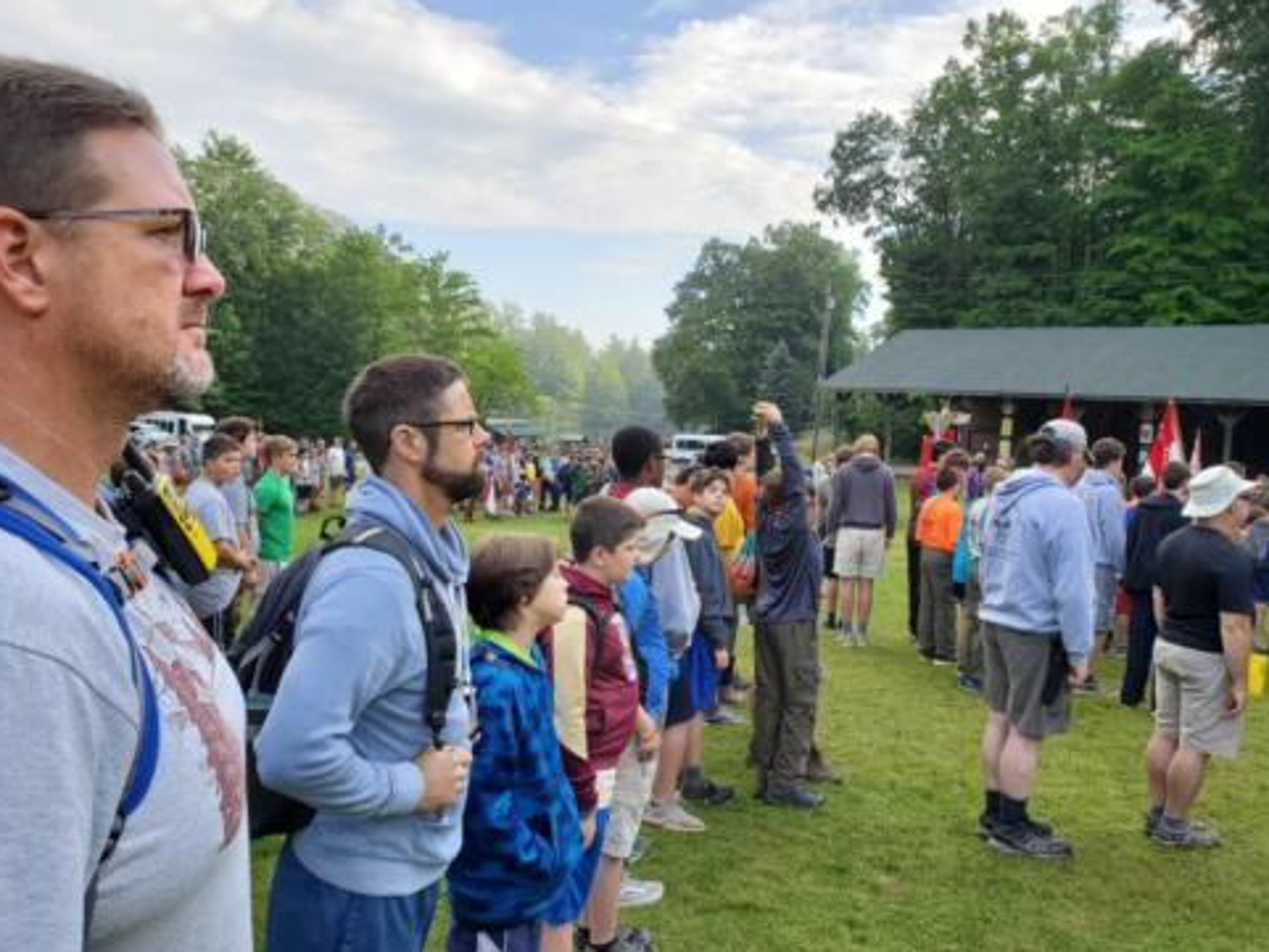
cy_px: 487
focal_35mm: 27
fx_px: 990
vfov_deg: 51.4
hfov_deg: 65.3
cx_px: 646
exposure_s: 1/163
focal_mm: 4.3
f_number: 2.4
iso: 50
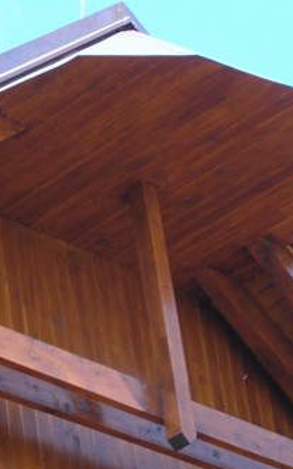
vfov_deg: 11.0
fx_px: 2441
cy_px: 299
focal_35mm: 191
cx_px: 108
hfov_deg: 6.9
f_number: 4.8
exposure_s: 1/70.8
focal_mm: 16.7
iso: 50
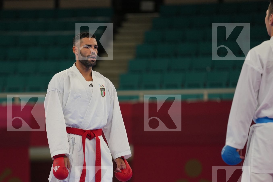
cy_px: 113
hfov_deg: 7.7
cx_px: 94
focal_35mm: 266
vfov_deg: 5.2
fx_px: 2017
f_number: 2.8
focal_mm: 200
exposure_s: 1/1000
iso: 500
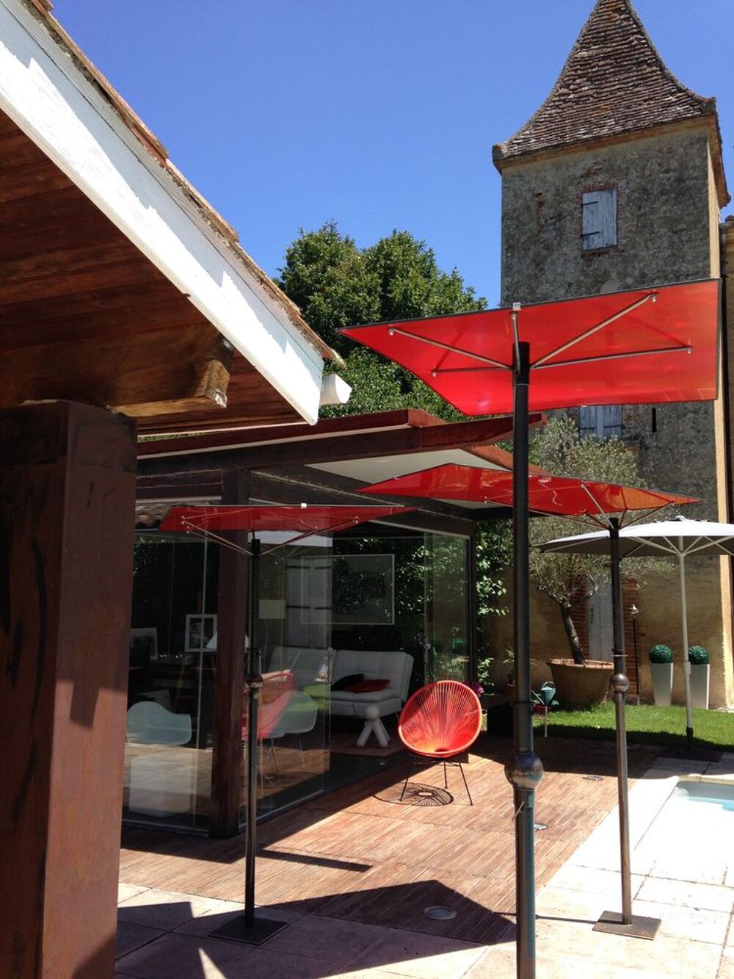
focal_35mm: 33
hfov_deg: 43.0
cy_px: 490
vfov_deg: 55.3
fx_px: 933
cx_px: 367
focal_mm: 4.12
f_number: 2.4
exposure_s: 1/903
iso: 50
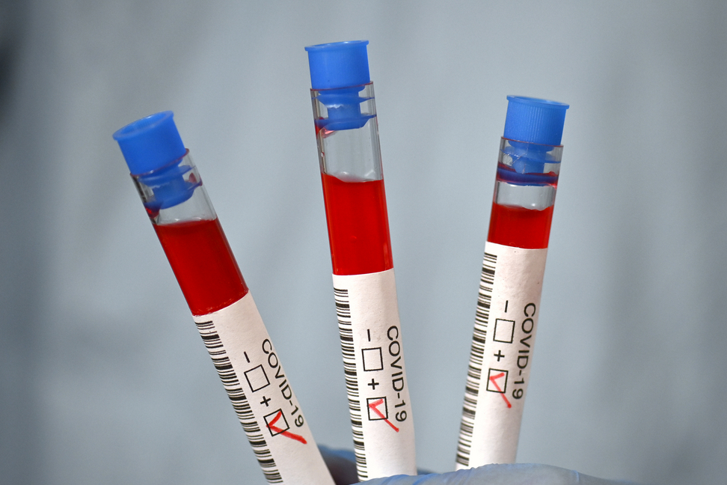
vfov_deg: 10.2
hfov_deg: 15.2
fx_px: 2726
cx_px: 438
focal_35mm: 135
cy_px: 309
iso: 2000
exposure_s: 1/250
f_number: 3.5
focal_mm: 105
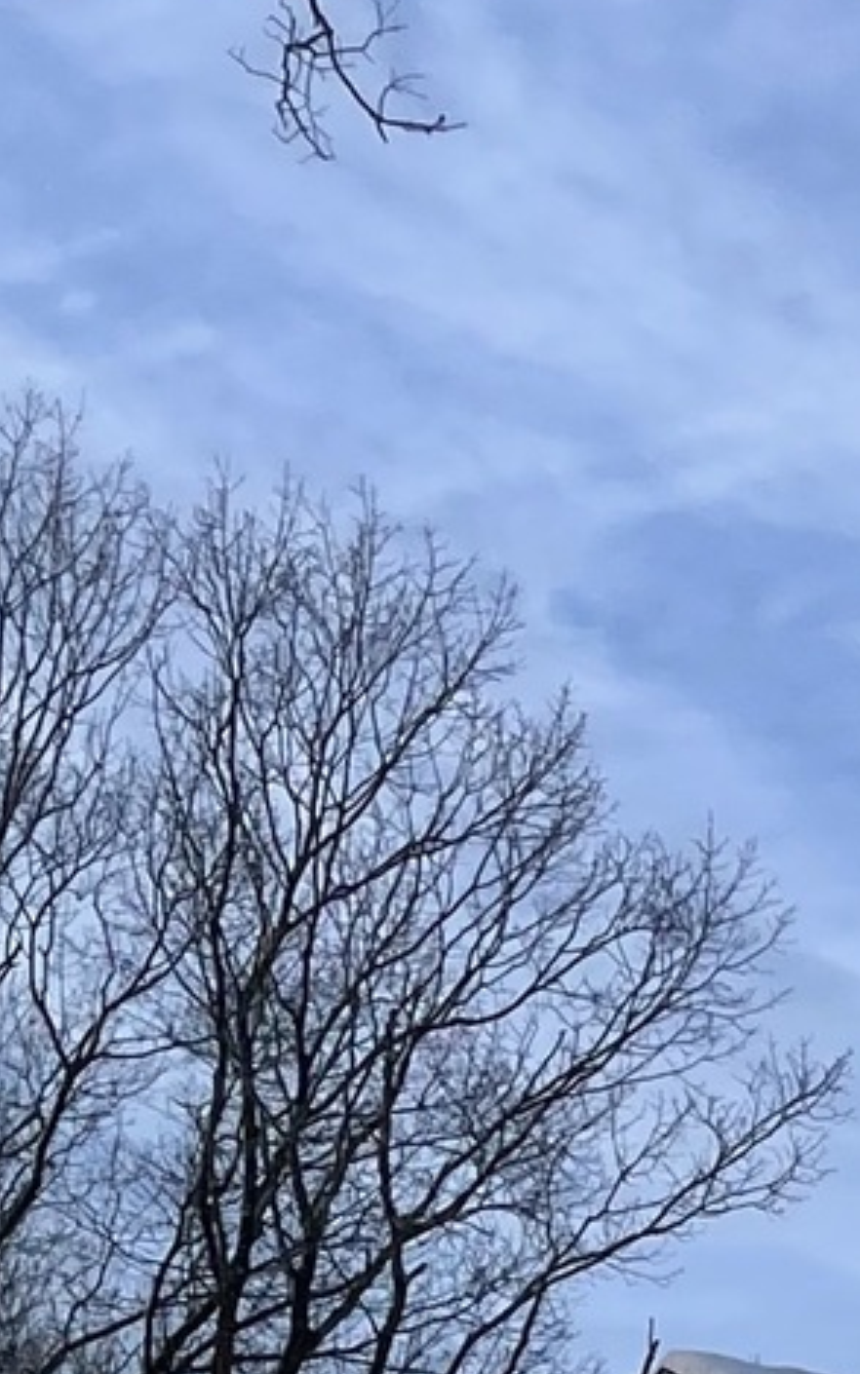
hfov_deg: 8.7
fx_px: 5059
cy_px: 2576
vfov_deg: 13.6
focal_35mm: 135
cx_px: 2211
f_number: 1.6
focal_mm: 4.2
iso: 32
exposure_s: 1/4292
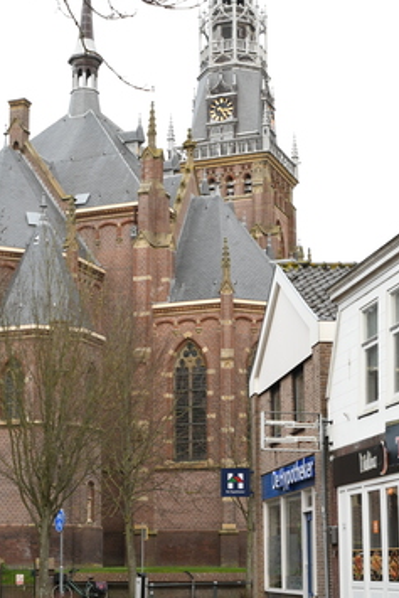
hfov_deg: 19.4
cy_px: 357
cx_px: 143
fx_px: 1163
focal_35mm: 70
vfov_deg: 28.8
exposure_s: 1/60
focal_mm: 24
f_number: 6.3
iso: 320
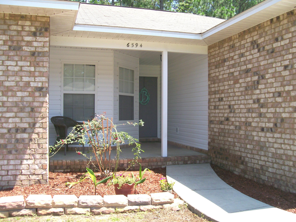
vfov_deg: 39.7
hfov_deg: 51.4
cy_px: 111
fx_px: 308
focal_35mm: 36
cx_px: 148
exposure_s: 1/491
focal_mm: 6
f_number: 2.7
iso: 80
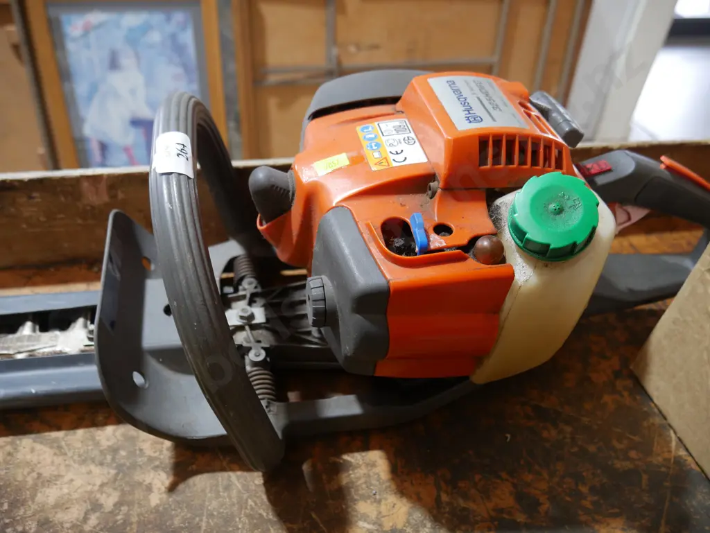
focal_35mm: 28
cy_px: 266
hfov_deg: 63.4
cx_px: 355
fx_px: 575
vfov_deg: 49.8
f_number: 3.5
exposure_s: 1/60
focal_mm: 14
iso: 400
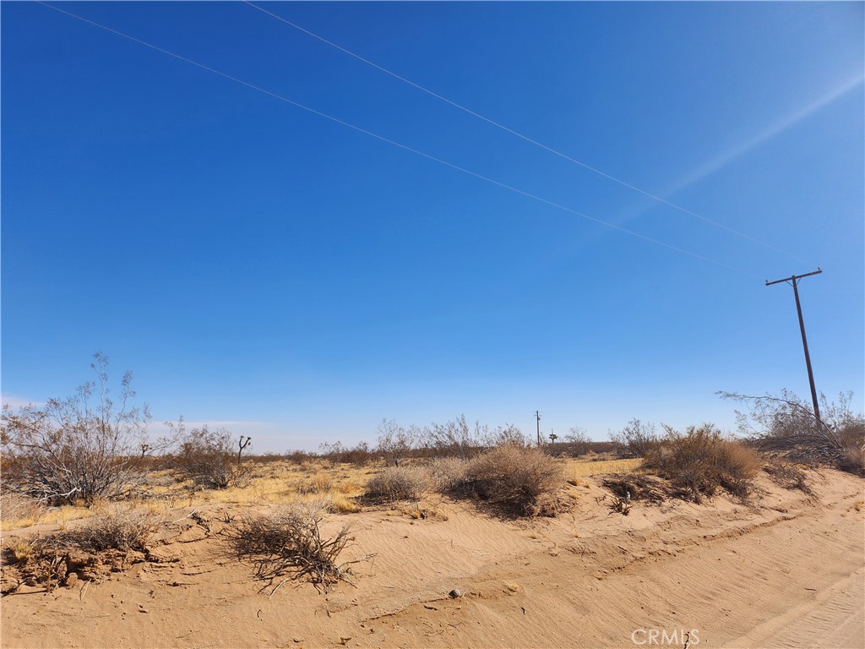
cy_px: 324
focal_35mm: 24
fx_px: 600
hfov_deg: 71.6
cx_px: 432
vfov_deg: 56.8
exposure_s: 1/4604
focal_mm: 5
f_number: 1.8
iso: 50
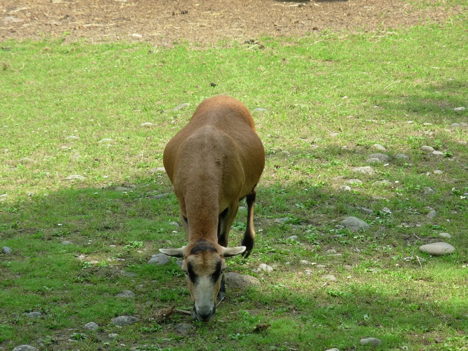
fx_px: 2569
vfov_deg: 7.8
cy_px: 176
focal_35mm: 190
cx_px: 234
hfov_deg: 10.4
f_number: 5
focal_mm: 31.4
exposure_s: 1/215
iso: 50
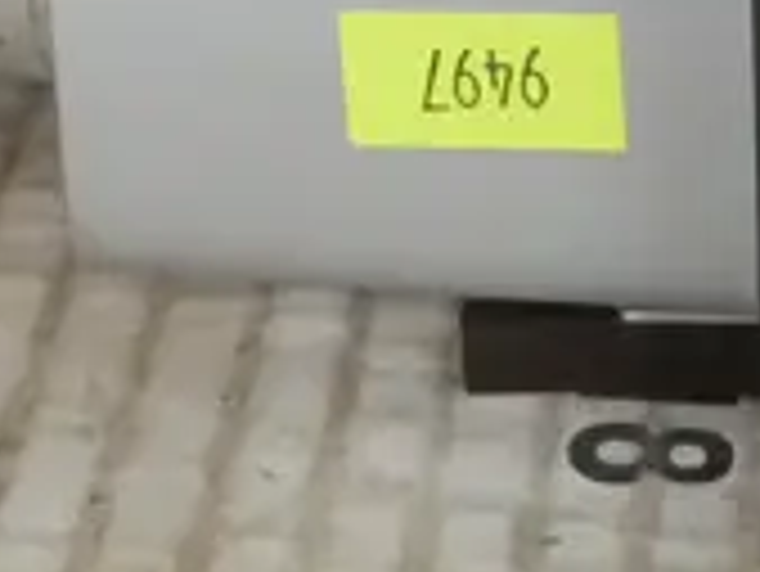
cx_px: 486
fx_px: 5053
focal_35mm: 230
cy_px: -993
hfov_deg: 8.6
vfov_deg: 6.1
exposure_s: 1/30
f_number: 4.1
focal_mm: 19
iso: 3200
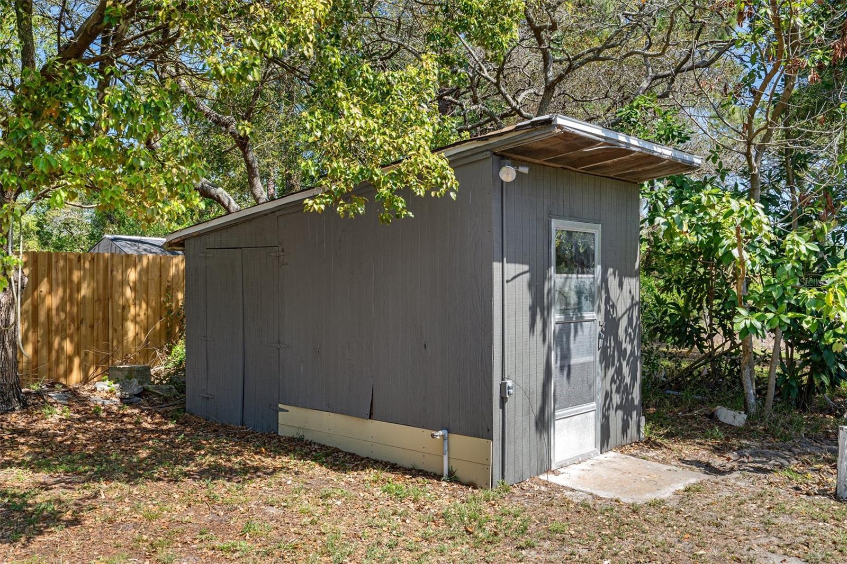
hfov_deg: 58.7
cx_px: 424
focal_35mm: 32
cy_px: 282
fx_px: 753
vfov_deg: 41.1
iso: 320
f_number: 9
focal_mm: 32
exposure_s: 1/30
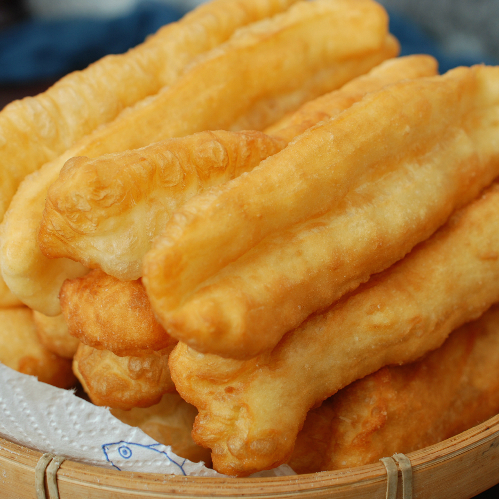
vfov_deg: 22.5
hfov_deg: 22.3
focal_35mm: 77
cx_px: 352
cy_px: 251
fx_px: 1256
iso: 100
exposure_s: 1/10
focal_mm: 40
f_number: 5.6
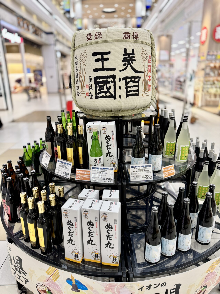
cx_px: 110
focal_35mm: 24
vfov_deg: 71.6
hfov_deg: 56.8
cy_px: 147
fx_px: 203
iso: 160
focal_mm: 6.76
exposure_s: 1/100
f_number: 1.78
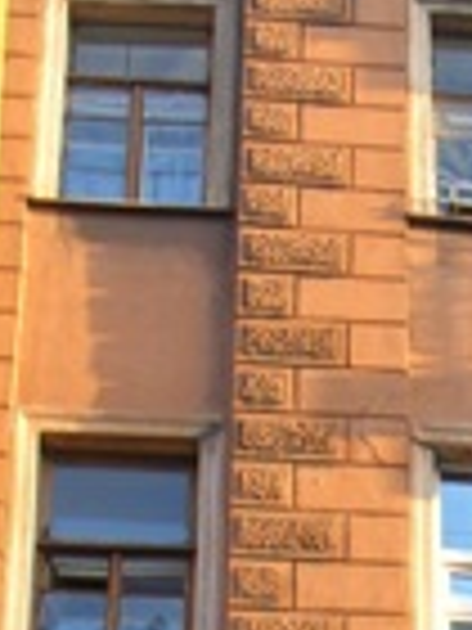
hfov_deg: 9.5
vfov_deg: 12.5
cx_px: 539
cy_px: 788
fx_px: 2800
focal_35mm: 154
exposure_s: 1/54.4
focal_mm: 8
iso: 50
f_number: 3.2
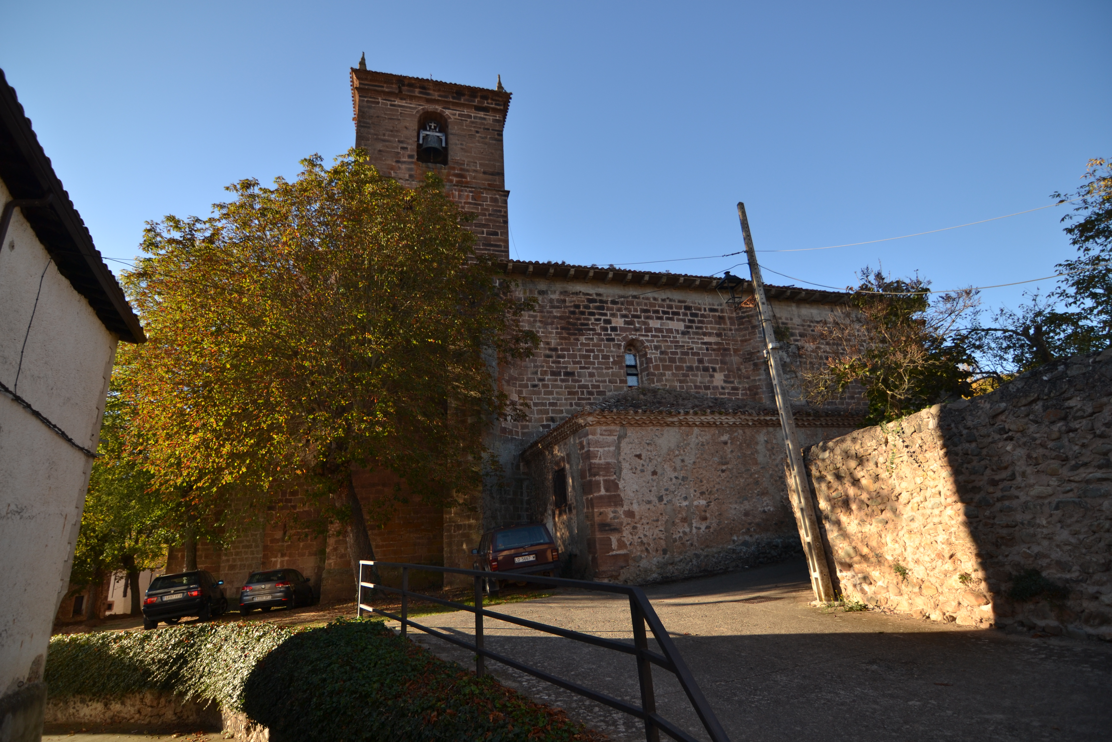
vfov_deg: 72.1
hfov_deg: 95.0
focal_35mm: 16
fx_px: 510
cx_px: 556
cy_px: 371
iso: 100
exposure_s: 1/640
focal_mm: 11
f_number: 2.8
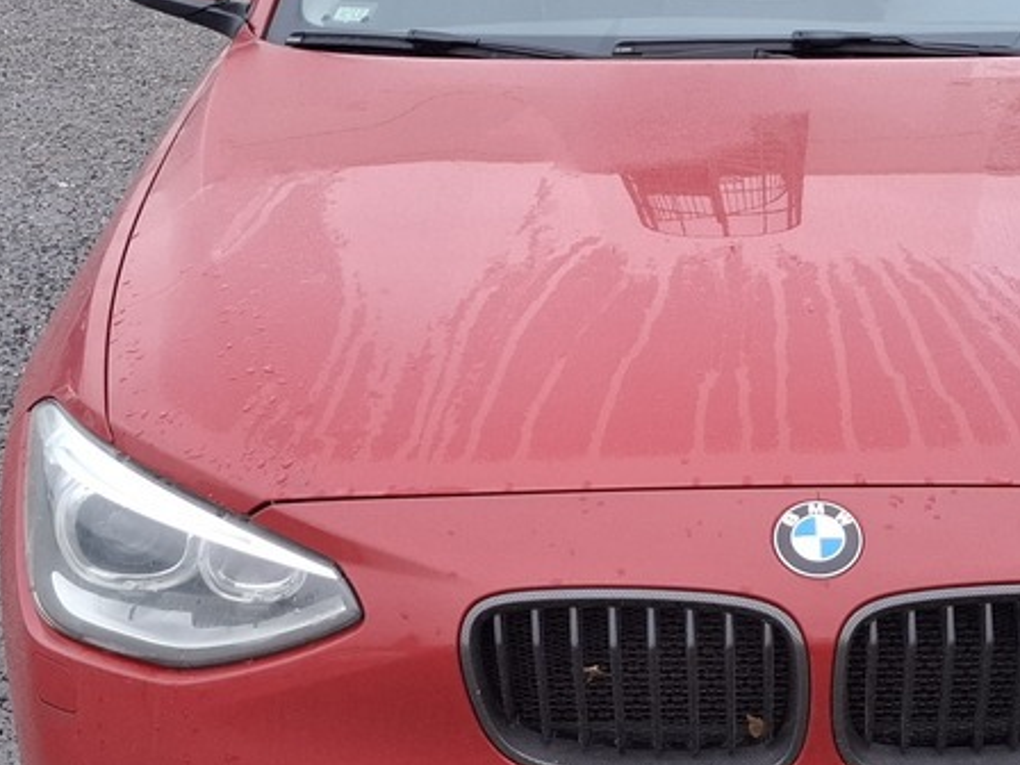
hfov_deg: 26.1
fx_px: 2180
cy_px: 510
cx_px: 742
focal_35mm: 74
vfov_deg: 19.8
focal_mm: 5.54
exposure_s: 1/100
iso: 200
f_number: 1.8
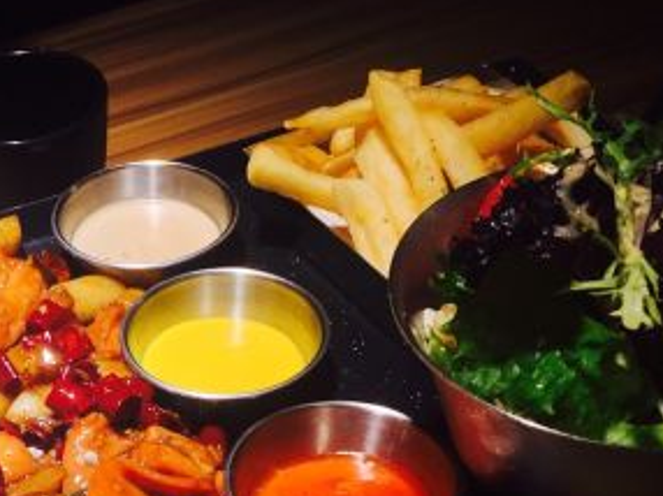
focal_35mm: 71
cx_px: -28
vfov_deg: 19.8
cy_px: 544
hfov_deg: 25.8
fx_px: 1359
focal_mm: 4.15
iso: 32
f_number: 2.2
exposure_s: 1/168
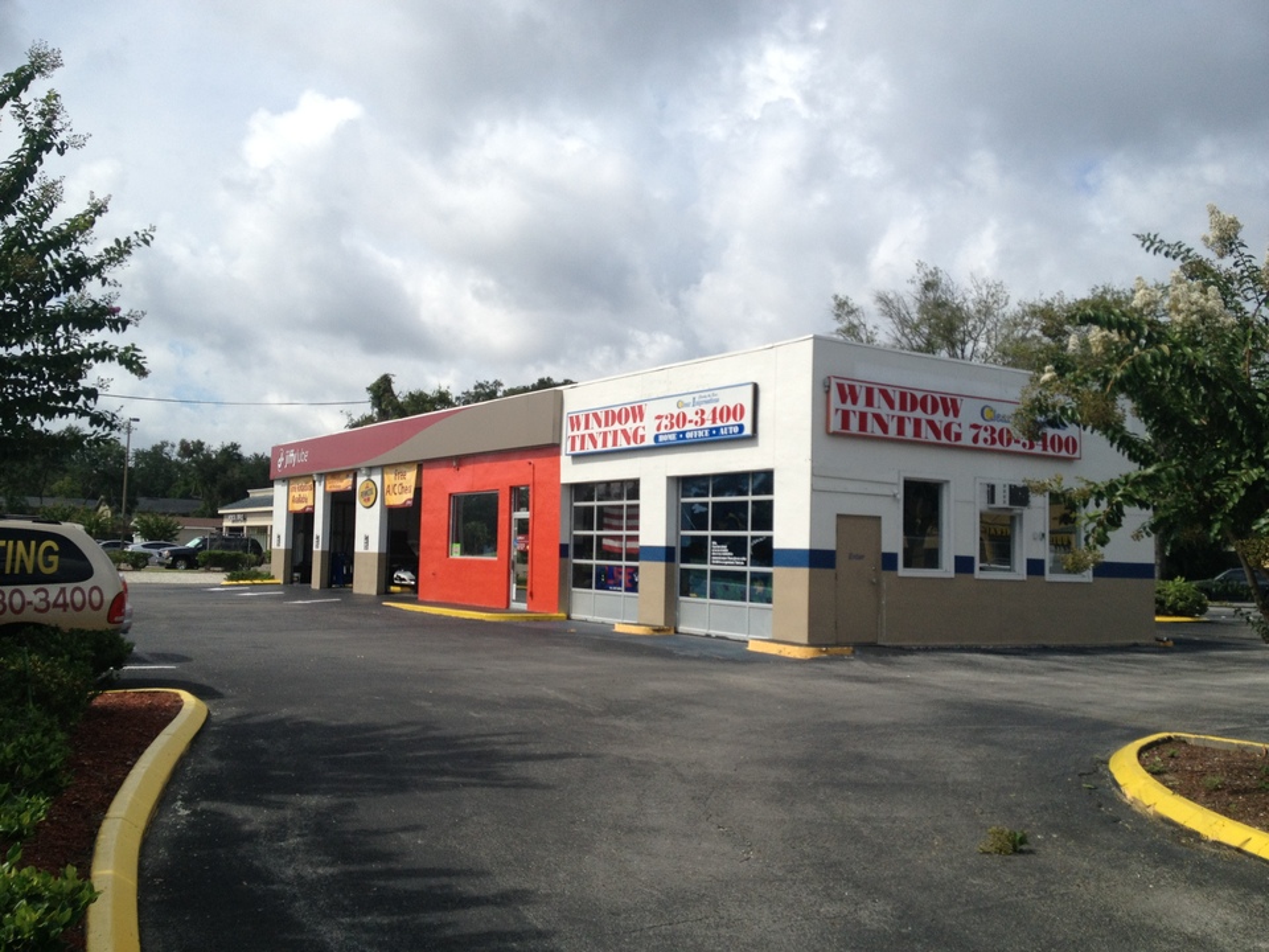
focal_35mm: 35
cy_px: 476
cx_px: 634
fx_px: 1283
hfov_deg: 52.6
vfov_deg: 40.7
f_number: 2.4
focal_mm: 4.28
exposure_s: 1/2208
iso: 64
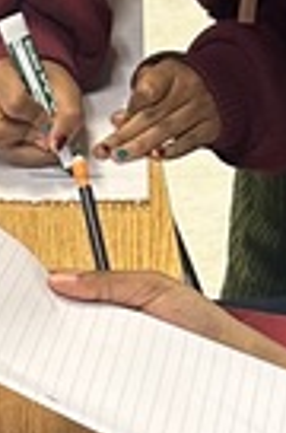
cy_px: 302
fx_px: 2443
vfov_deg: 10.1
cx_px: -111
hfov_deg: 6.6
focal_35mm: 204
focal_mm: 5.7
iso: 100
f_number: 1.5
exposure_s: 1/60
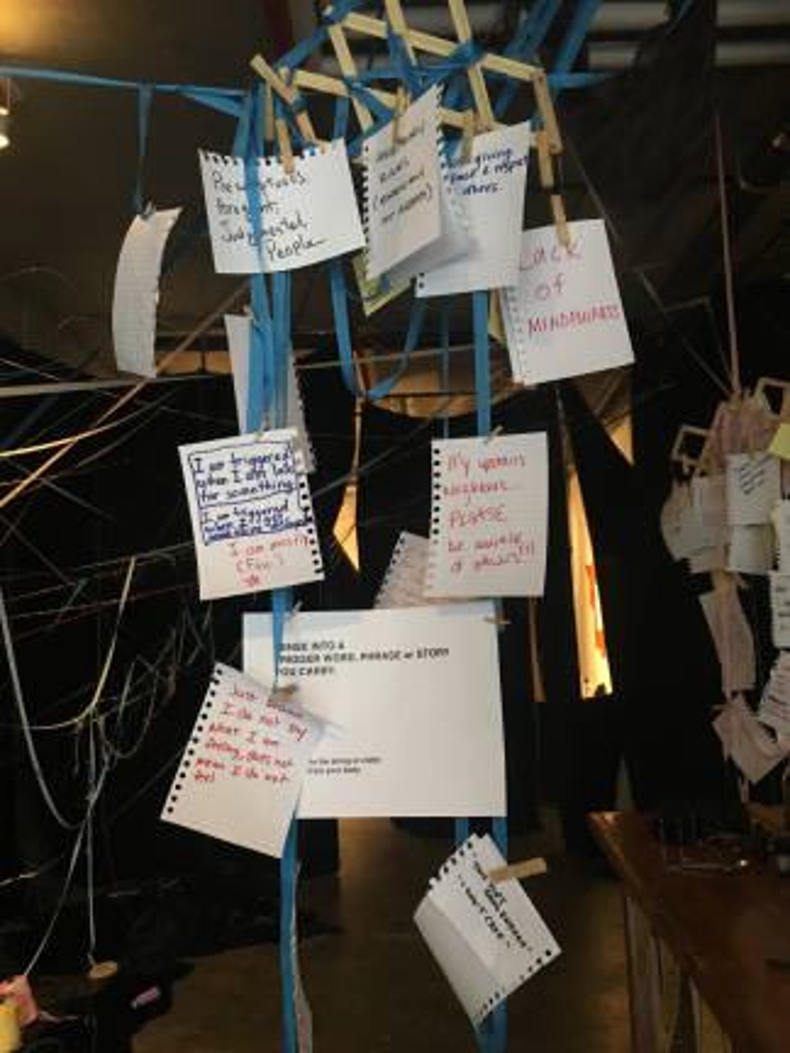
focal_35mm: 29
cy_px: 526
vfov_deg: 61.7
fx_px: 882
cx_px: 395
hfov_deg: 48.2
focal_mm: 4.15
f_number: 2.2
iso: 125
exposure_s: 1/30
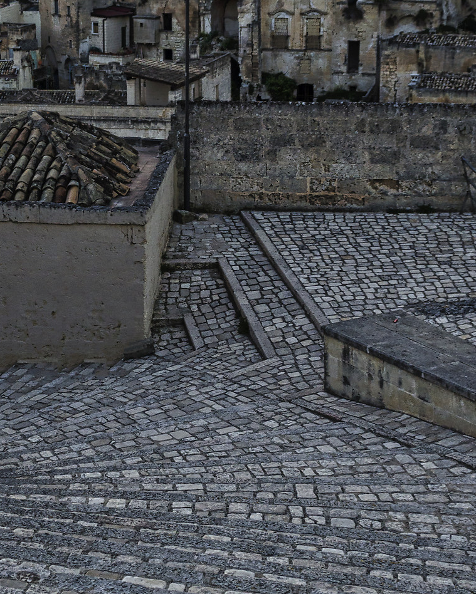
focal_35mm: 64
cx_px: 104
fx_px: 1126
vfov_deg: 29.4
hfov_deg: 23.5
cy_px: 196
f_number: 5.6
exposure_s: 1/60
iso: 250
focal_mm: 18
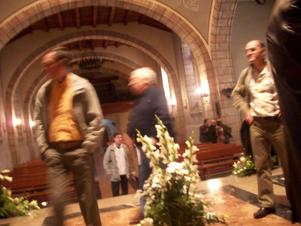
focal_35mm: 37
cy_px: 113
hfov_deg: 50.1
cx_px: 150
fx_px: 322
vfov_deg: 38.7
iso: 188
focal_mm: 6.2
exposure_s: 1/8
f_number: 2.8
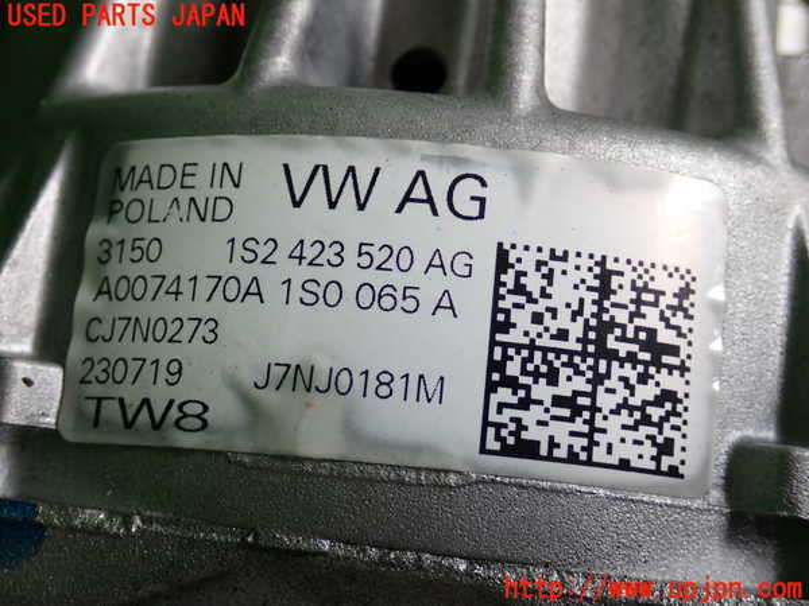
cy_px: 303
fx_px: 1356
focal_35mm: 58
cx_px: 404
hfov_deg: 33.2
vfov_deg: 25.2
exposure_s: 1/125
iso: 200
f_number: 3.5
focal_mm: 10.35
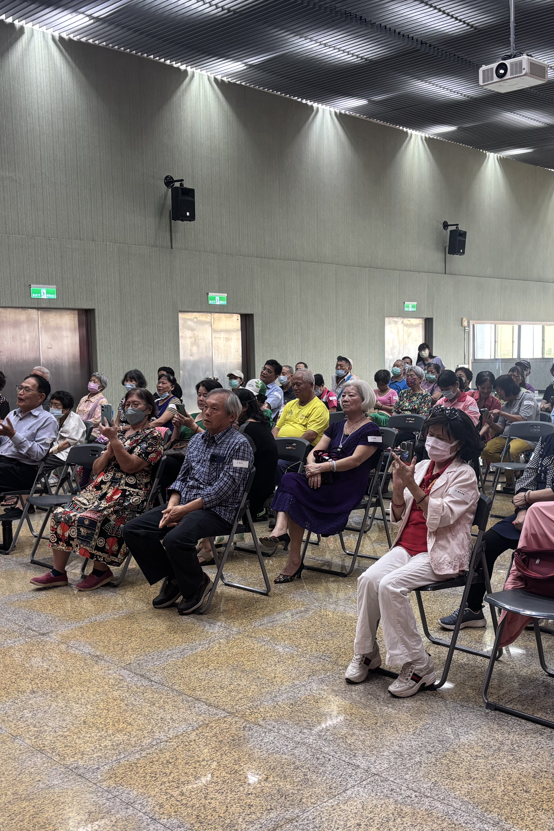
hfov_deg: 34.9
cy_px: 437
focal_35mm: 38
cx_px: 335
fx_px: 877
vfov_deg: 50.7
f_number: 1.6
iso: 125
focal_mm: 5.96
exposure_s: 1/60
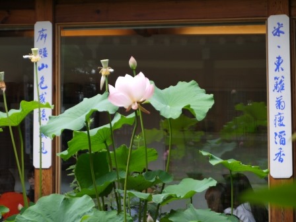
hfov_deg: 23.3
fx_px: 718
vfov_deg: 17.6
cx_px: 148
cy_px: 111
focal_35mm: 84
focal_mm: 42
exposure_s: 1/160
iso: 160
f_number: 5.6
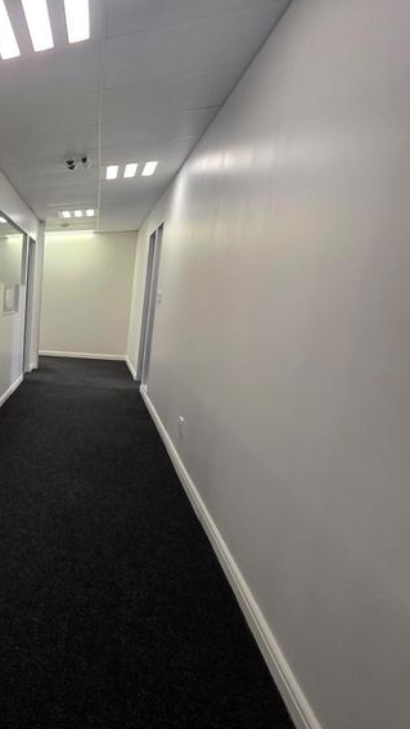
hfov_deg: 38.3
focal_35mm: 20
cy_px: 357
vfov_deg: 86.6
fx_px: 386
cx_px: -100
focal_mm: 2.2
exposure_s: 1/100
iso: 200
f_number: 1.9
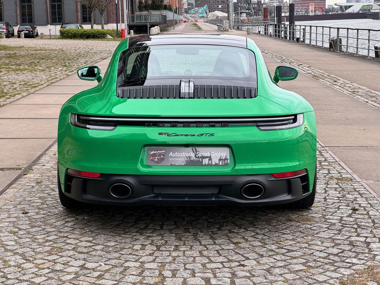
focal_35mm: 77
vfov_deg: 19.1
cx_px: 190
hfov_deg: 25.3
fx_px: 845
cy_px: 142
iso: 25
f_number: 2.8
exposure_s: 1/146
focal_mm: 9
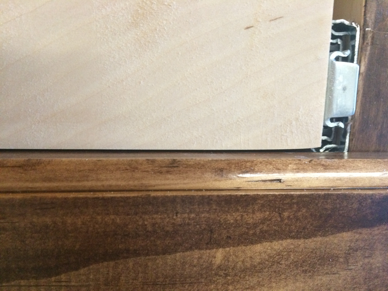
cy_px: 146
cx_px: 194
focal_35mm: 29
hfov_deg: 61.7
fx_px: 325
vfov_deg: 48.2
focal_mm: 4.15
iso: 200
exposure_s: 1/30
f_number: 2.2
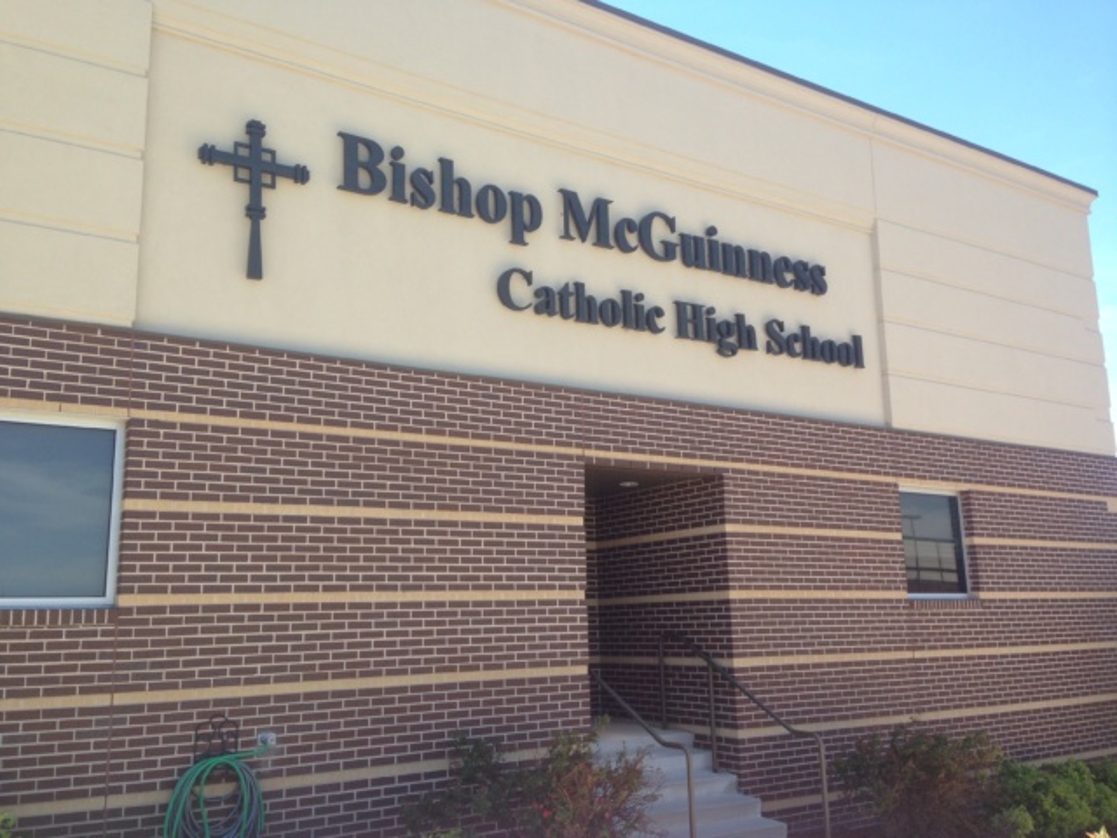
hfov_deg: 55.4
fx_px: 1065
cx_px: 558
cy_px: 419
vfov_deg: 42.9
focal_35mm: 33
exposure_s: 1/448
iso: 50
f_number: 2.4
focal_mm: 4.12
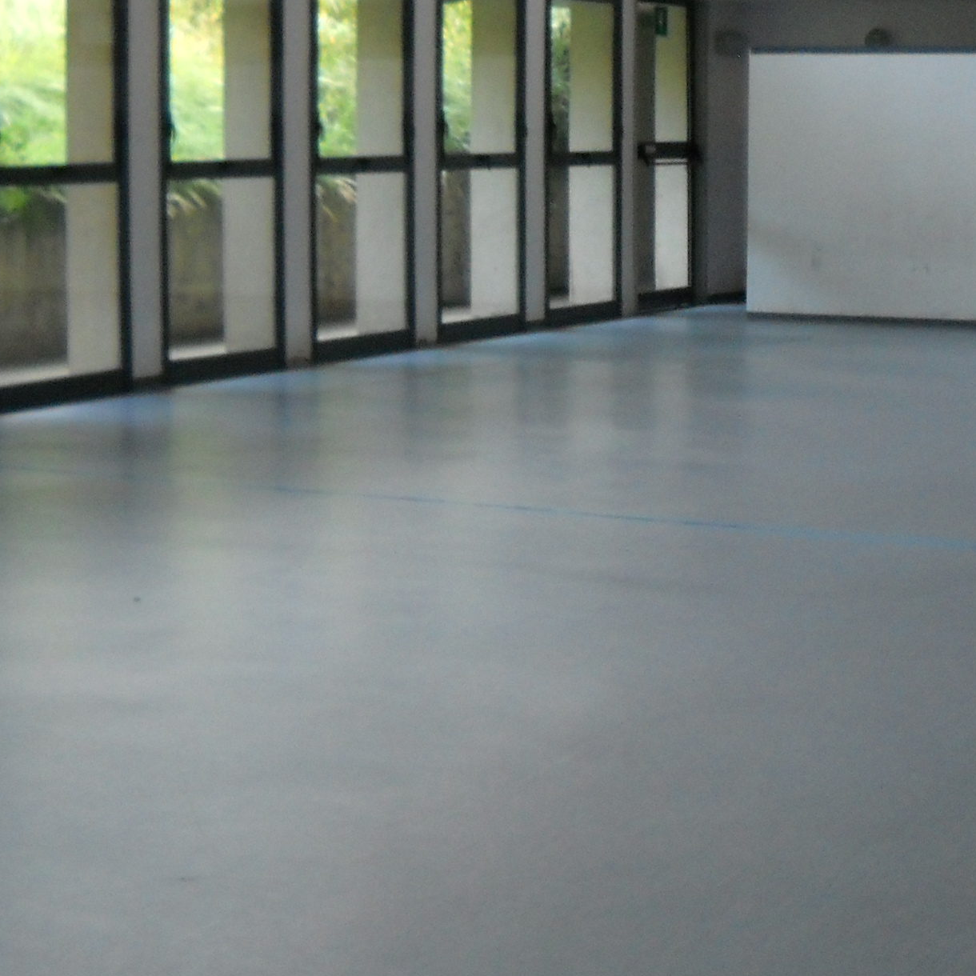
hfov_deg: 22.2
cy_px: 335
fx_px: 2456
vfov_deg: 22.4
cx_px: 768
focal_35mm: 77
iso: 308
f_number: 3.1
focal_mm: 6.72
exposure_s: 1/60
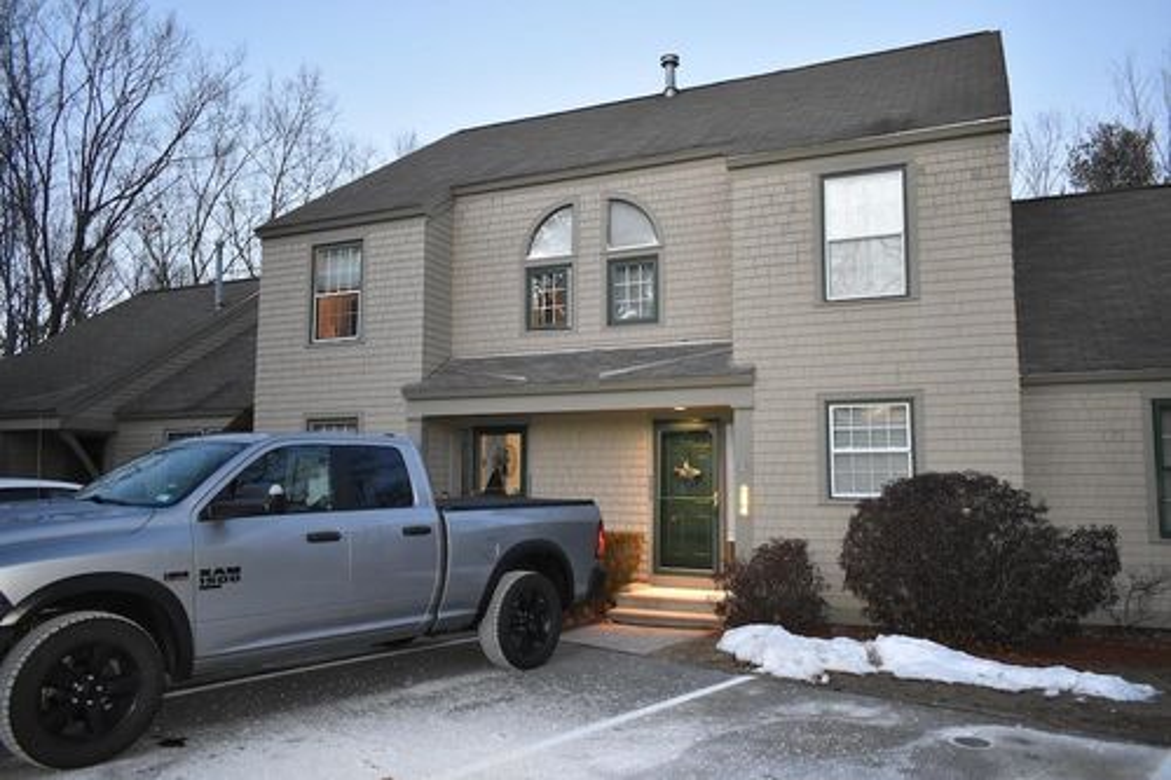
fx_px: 878
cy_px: 390
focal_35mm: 27
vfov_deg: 47.9
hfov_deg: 67.4
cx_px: 586
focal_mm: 18
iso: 2500
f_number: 3.5
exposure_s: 1/100
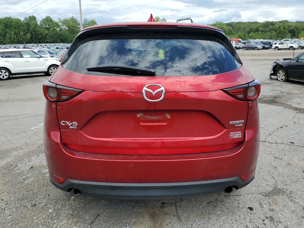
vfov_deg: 53.1
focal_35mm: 26
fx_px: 228
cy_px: 114
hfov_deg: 67.3
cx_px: 152
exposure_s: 1/2000
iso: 50
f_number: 1.5
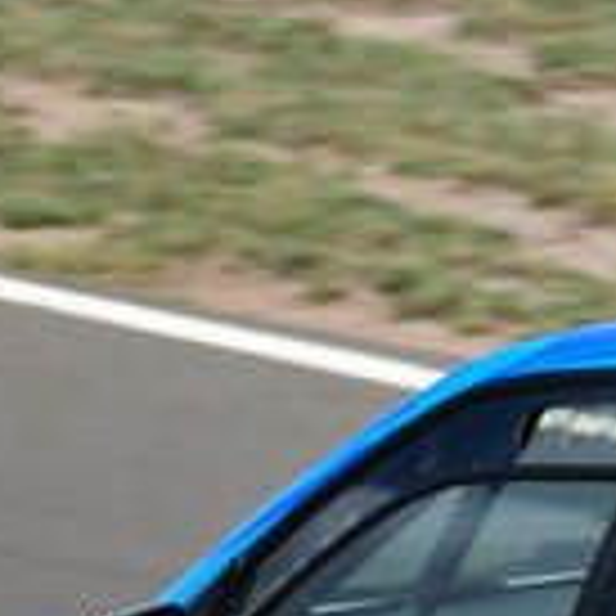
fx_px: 61526
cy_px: 643
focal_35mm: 3056
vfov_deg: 0.6
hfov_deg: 0.6
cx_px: 1192
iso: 250
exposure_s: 1/640
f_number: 10
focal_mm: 410
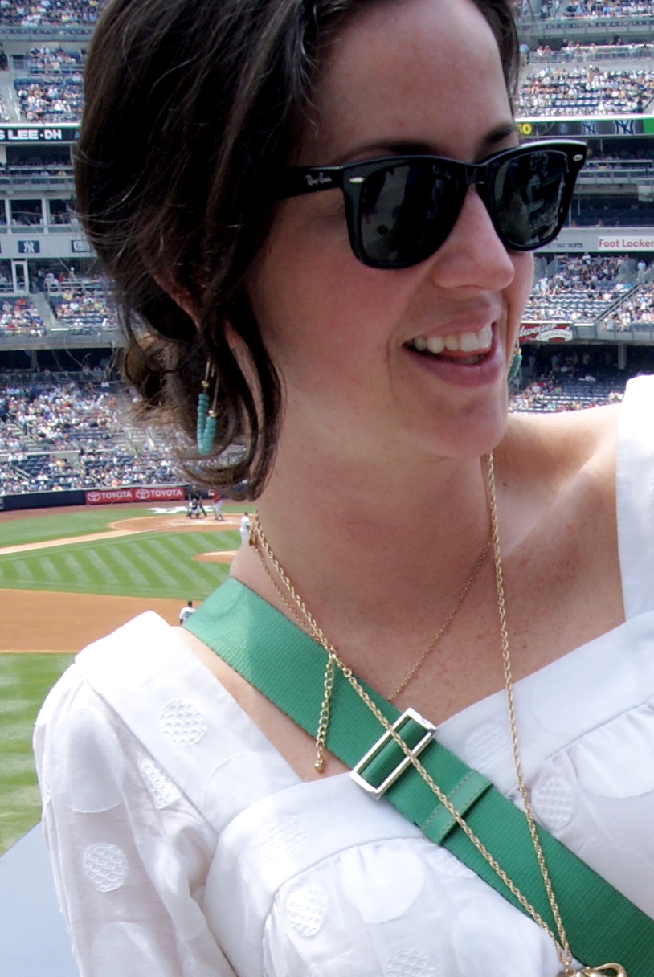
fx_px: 2337
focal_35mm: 86
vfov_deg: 21.8
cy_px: 1189
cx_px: 665
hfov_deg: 15.6
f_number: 10
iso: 100
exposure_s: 1/160
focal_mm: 18
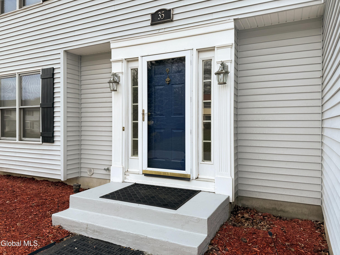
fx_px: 236
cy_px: 128
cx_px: 170
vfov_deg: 56.8
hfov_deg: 71.6
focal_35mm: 24
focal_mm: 6.76
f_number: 1.78
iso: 80
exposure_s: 1/1464
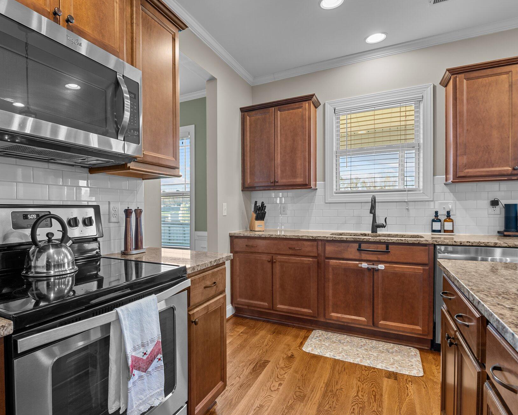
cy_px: 212
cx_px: 204
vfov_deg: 68.1
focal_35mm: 20
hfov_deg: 79.3
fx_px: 307
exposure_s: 1/3
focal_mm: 17
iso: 400
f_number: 6.3
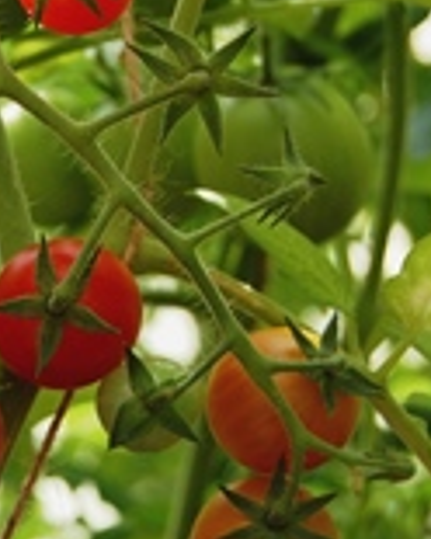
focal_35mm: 171
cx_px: -216
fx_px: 2727
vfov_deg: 11.3
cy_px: 309
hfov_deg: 8.8
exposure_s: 1/160
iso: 200
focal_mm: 42
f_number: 6.3
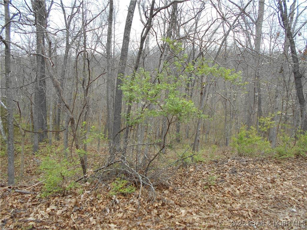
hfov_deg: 67.3
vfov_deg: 53.1
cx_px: 154
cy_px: 115
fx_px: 231
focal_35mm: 26
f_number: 3.2
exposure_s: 1/250
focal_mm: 4.6
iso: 80
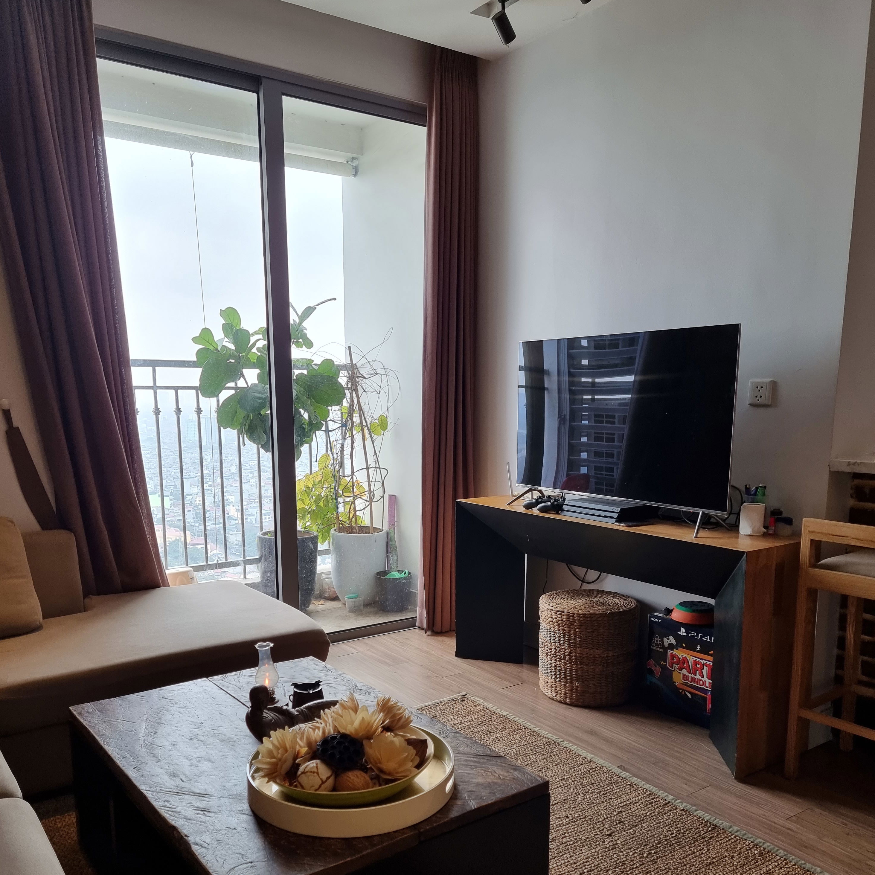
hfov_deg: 55.6
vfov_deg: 55.1
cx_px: 443
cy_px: 537
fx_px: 829
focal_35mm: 29
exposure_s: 1/100
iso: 50
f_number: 1.8
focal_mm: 6.7
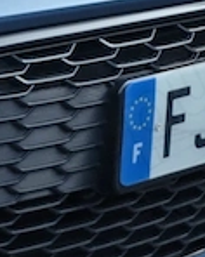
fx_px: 1155
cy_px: 38
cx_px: -306
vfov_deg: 12.6
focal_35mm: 152
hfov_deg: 9.0
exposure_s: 1/359
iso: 25
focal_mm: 6.3
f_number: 1.7
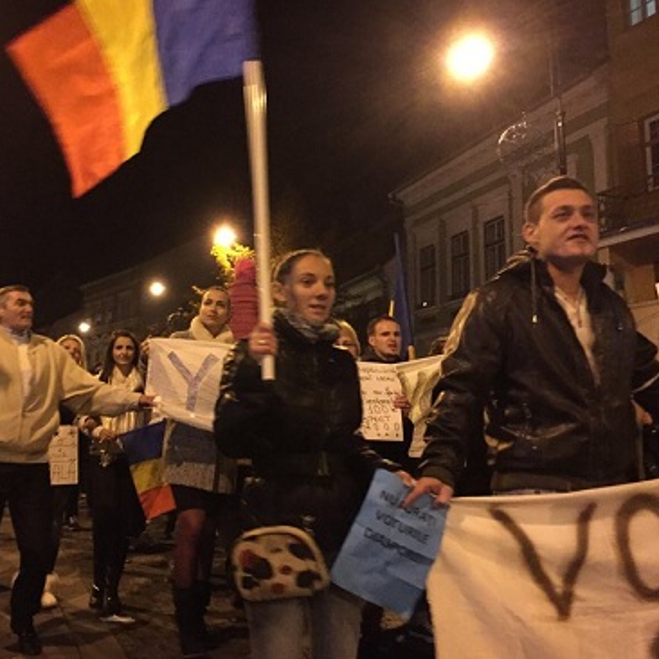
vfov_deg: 47.2
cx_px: 216
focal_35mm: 35
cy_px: 323
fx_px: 754
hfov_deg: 46.4
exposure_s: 1/15
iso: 400
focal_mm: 4.15
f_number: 2.2
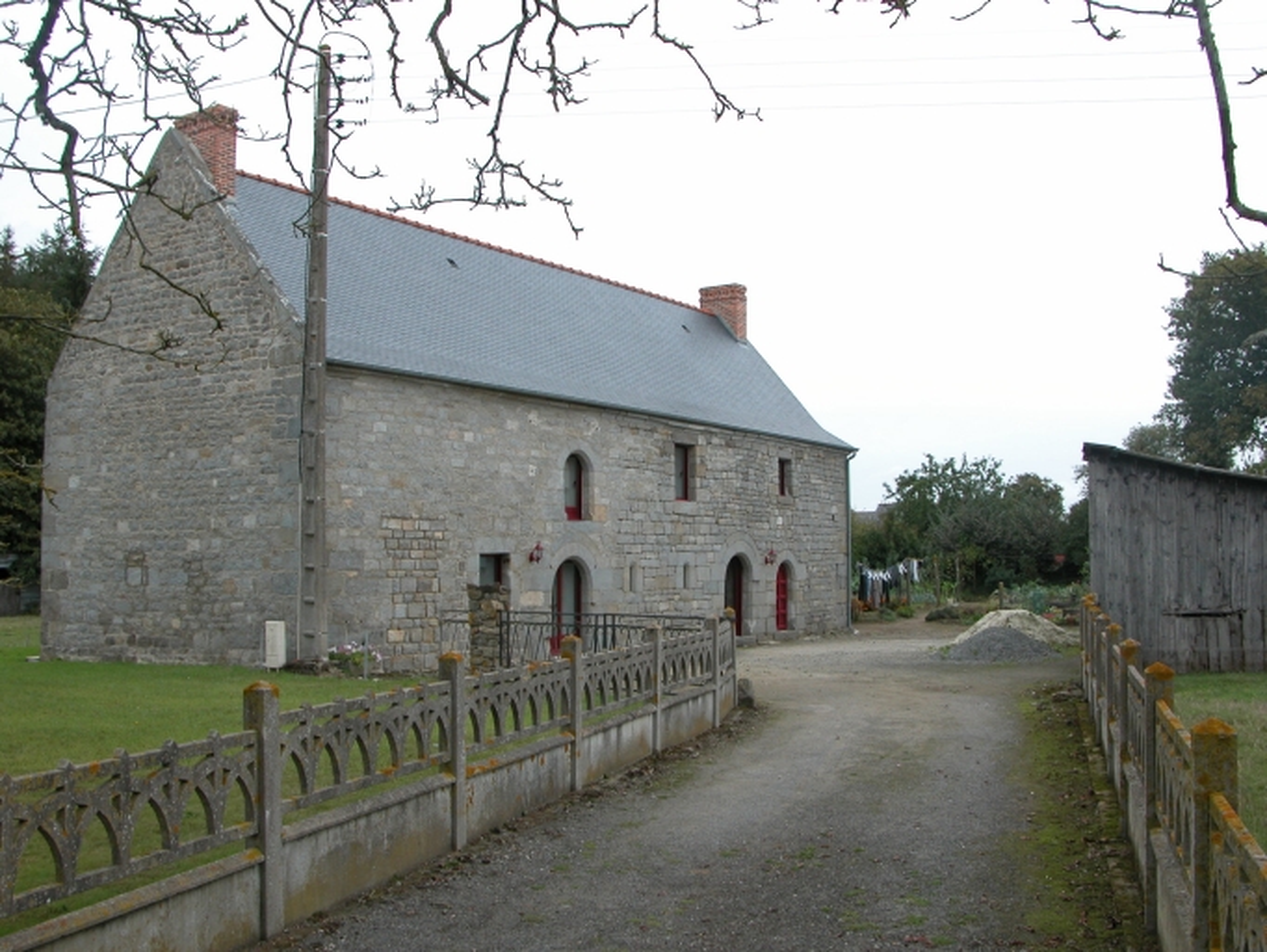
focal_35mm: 36
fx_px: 1318
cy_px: 476
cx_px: 634
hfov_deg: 51.3
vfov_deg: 39.7
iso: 100
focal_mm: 9.2
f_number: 5
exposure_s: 1/172
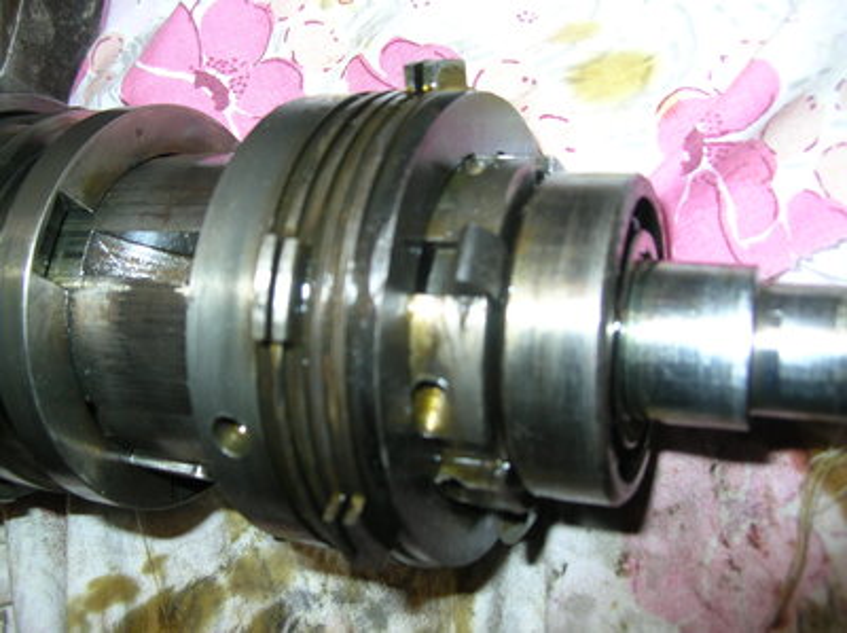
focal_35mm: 36
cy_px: 316
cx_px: 424
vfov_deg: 39.6
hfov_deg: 51.4
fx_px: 880
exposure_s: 1/60.1
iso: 50
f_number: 2.7
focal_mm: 6
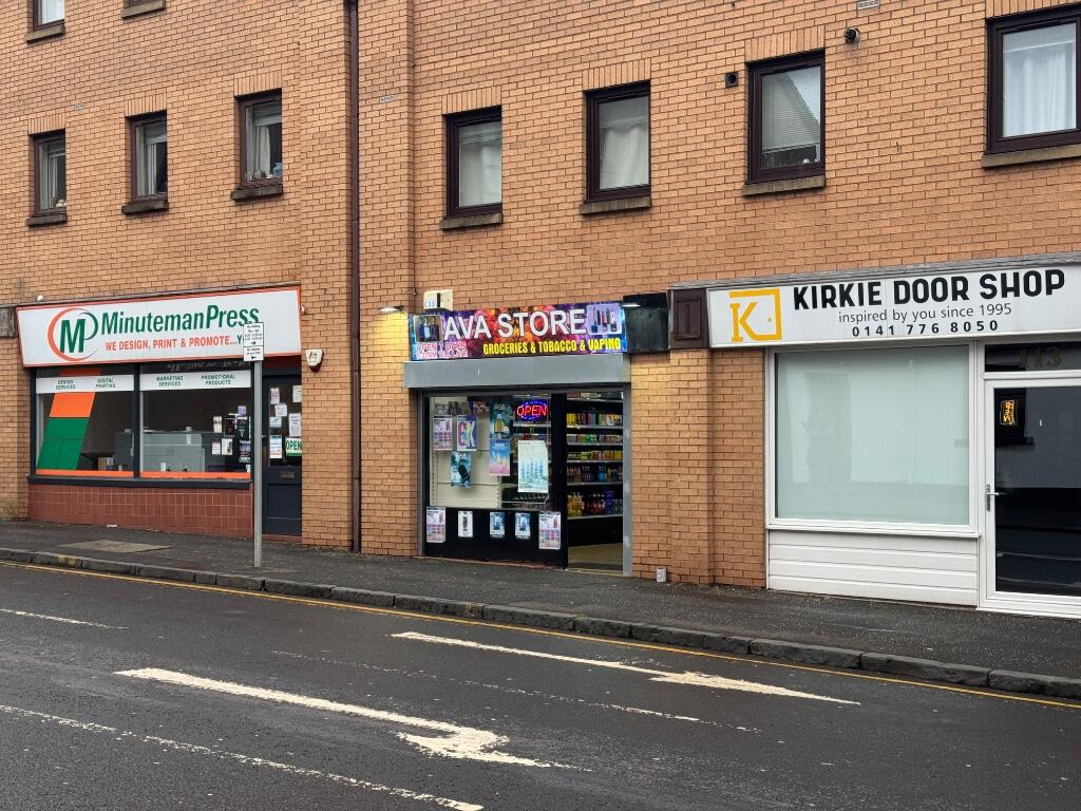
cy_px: 406
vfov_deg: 30.3
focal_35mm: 48
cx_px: 540
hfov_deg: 39.7
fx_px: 1499
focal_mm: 6.76
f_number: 1.78
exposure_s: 1/323
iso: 64
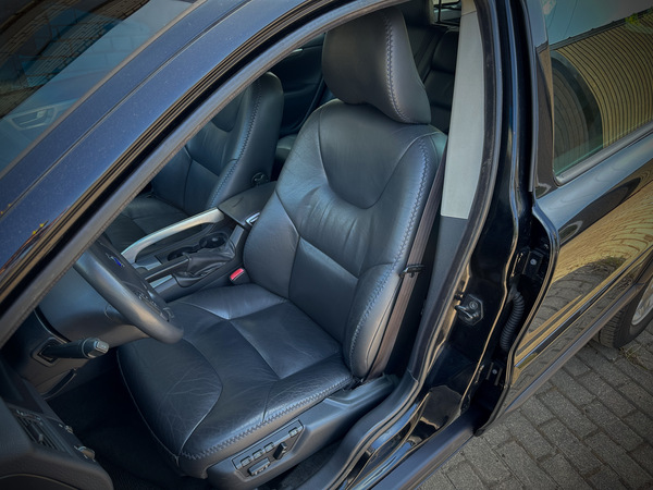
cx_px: 326
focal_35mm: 24
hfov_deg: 71.6
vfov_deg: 56.8
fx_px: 453
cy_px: 245
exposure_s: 1/121
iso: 80
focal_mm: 6.86
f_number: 1.78
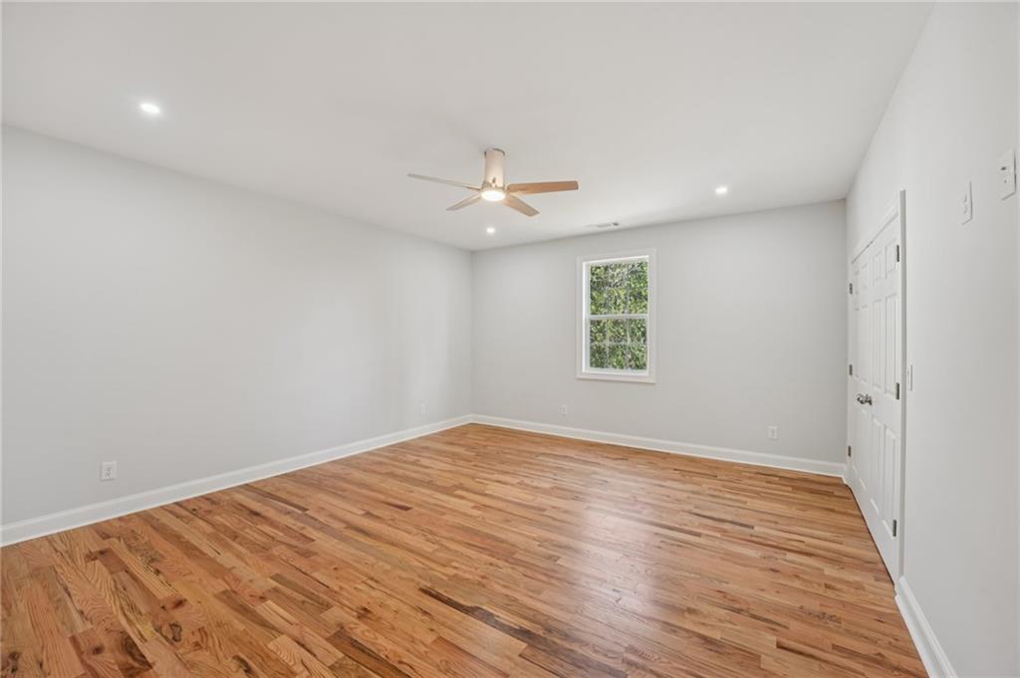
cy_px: 339
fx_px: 396
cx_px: 510
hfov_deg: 104.3
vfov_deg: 81.1
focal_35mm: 14
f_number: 8
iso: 320
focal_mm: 14
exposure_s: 1/20
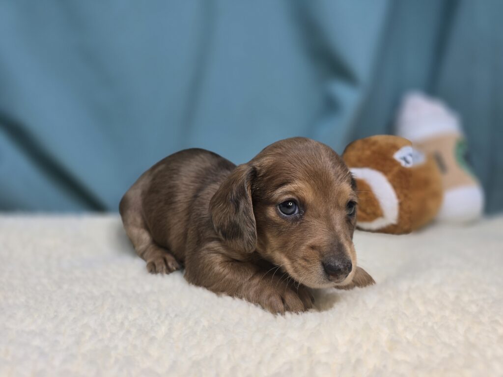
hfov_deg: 73.9
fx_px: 334
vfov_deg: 58.9
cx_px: 252
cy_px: 188
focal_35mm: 23
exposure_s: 1/120
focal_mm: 6.3
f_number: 1.7
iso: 50
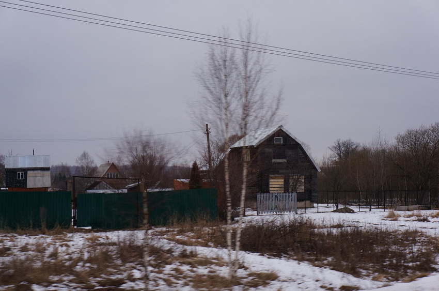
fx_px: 657
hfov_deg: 36.9
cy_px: 146
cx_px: 220
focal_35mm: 54
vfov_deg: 25.0
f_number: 8
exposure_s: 1/125
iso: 400
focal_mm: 36
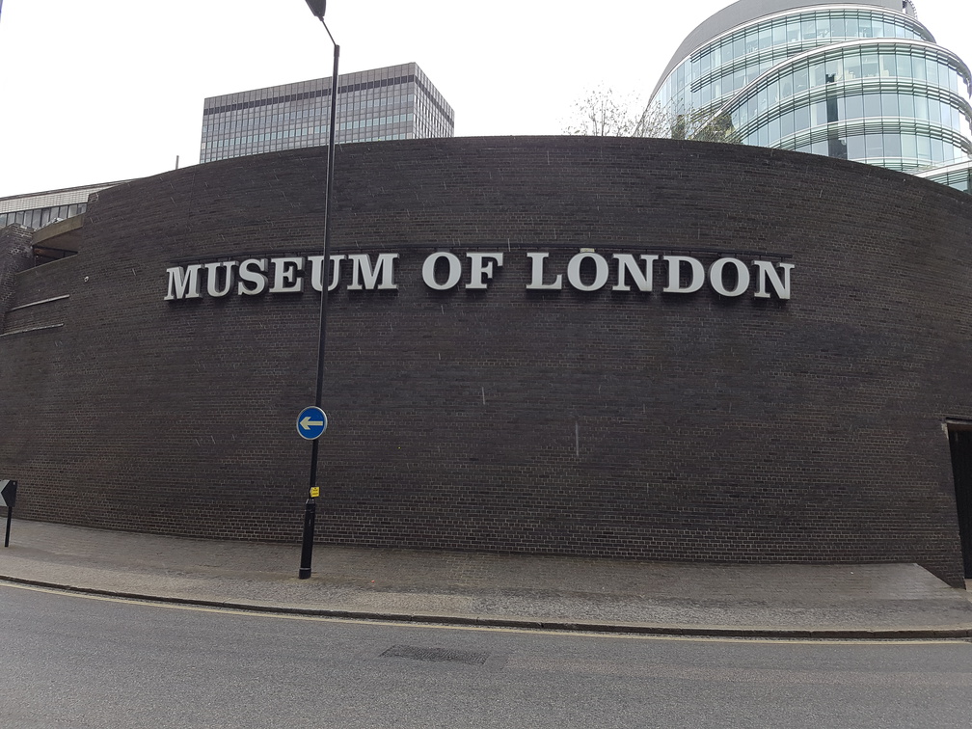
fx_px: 730
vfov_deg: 53.1
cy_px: 364
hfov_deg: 67.3
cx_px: 486
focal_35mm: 26
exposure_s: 1/327
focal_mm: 4.2
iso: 50
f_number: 1.7
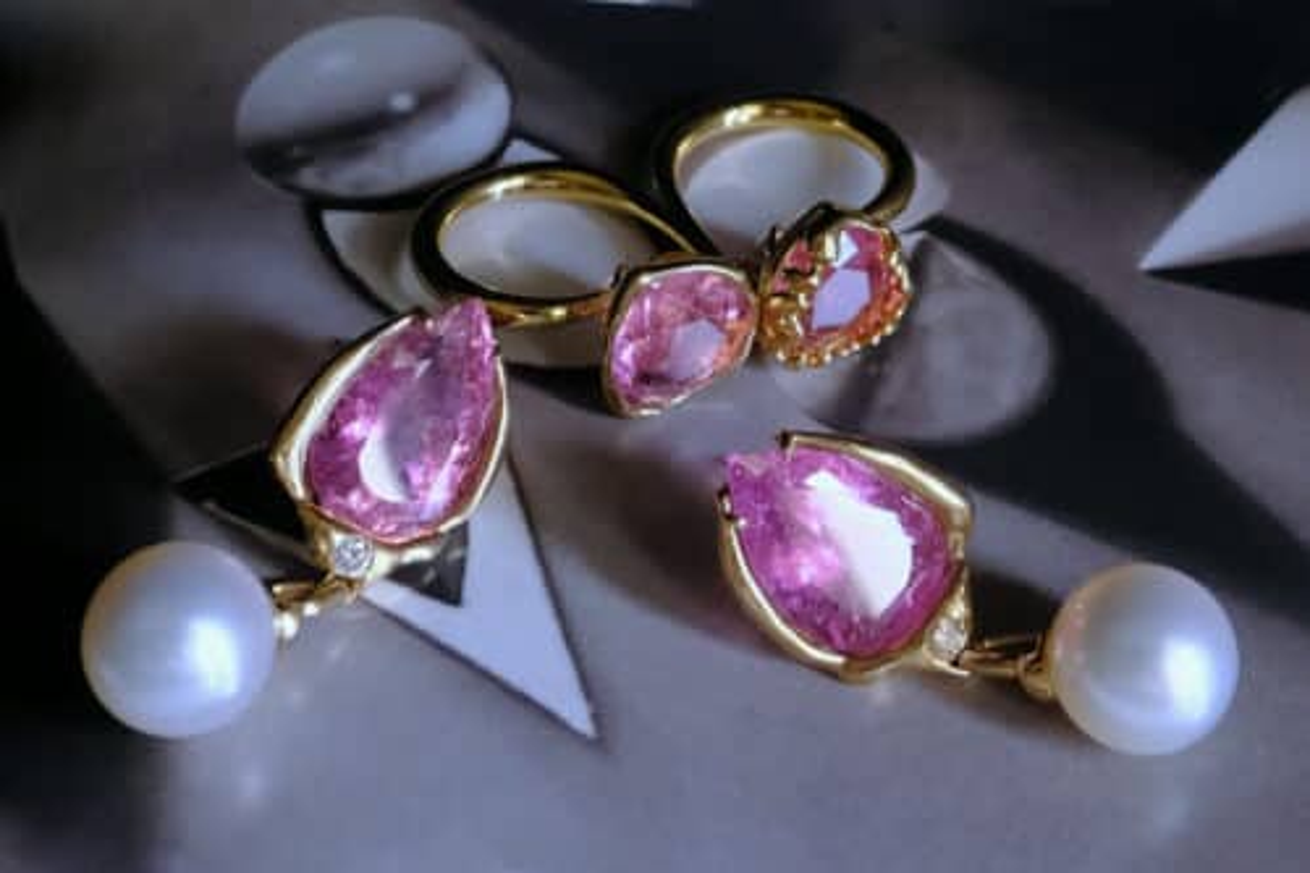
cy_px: 436
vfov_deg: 55.1
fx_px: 837
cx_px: 655
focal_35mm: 23
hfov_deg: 76.1
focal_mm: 15
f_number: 5.6
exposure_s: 1/15
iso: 1600
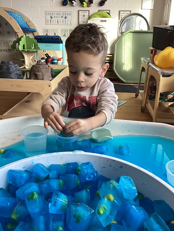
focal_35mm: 31
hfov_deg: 45.5
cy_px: 116
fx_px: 208
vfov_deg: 58.3
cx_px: 87
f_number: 2.4
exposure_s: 1/100
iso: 80
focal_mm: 3.3
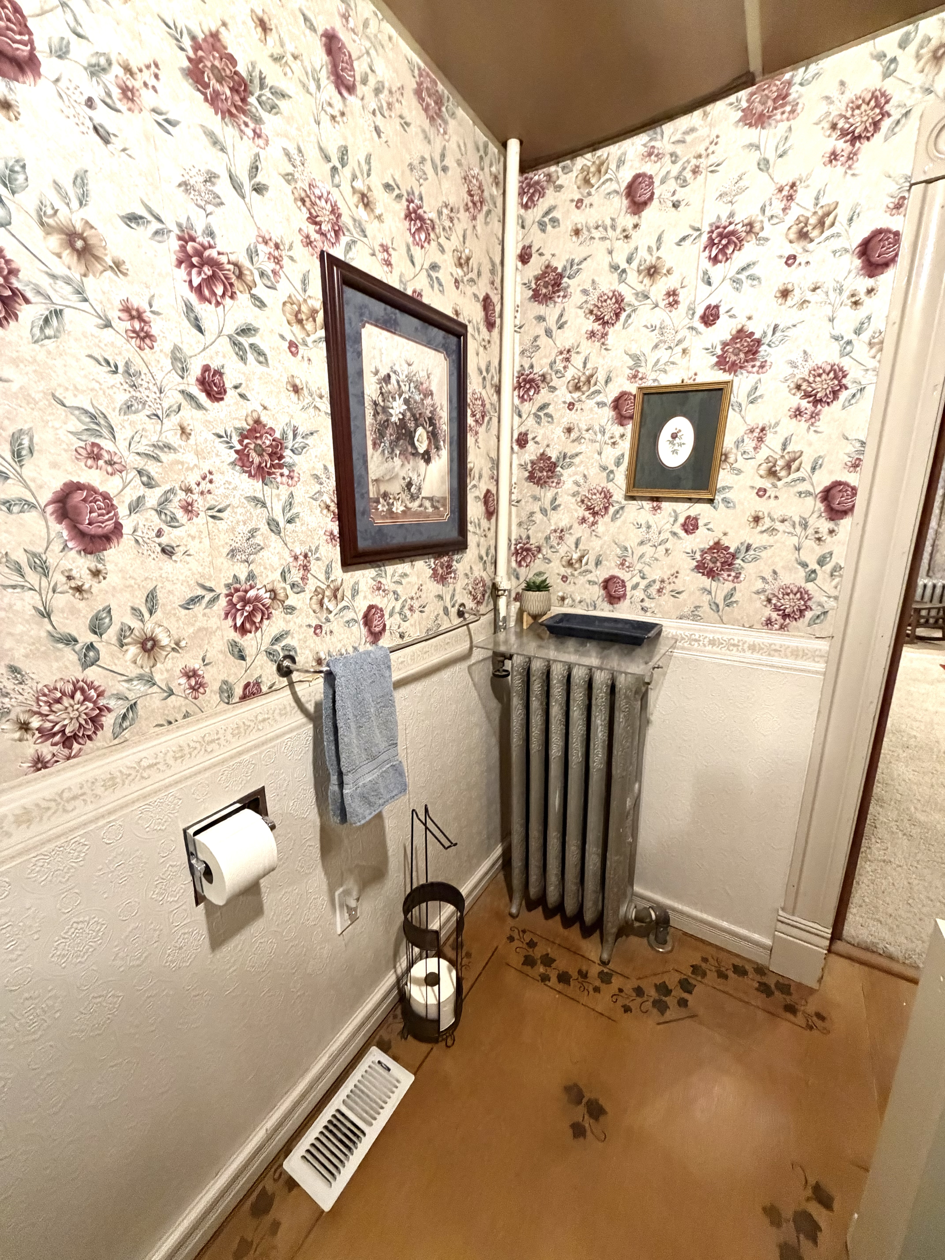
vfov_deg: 102.1
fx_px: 510
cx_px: 472
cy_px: 630
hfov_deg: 85.7
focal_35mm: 14
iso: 640
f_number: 2.2
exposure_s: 1/60
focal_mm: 2.22
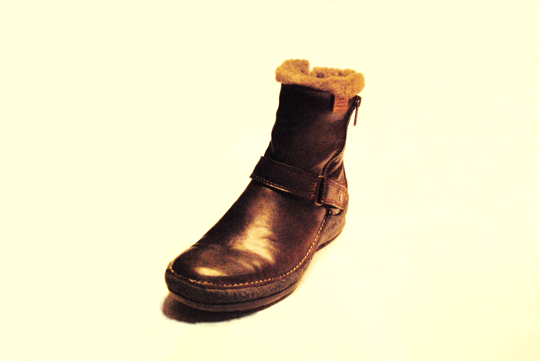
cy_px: 180
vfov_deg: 40.1
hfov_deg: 57.2
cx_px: 270
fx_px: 496
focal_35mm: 33
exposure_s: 1/400
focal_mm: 22
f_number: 4
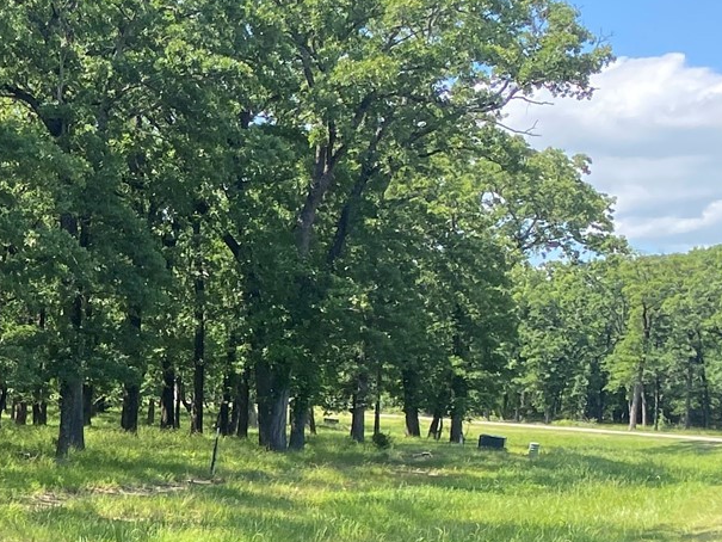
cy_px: 443
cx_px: -430
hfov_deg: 18.9
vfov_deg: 16.6
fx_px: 1836
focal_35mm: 88
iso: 32
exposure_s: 1/706
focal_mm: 4.25
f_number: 1.8
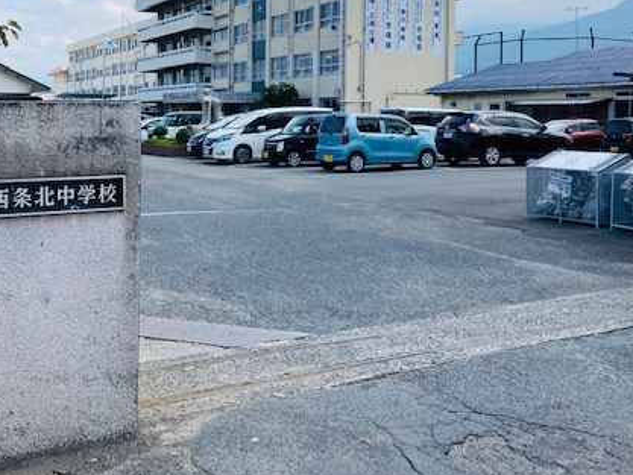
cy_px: 131
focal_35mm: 43
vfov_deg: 33.1
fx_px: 787
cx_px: 211
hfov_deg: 43.2
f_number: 1.8
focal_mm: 3.99
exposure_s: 1/1799
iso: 20
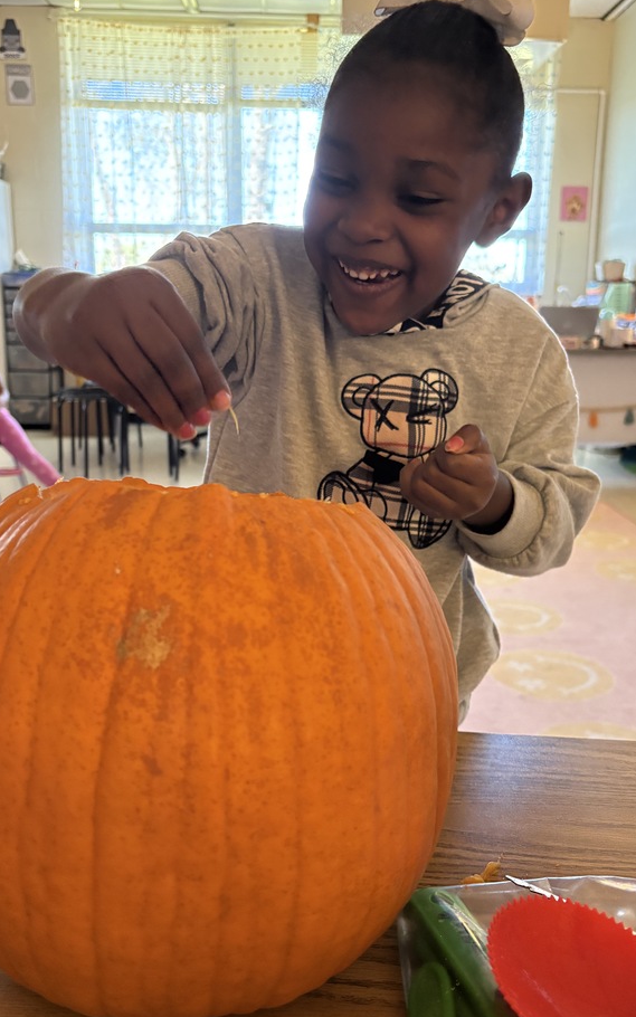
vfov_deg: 61.2
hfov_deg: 40.6
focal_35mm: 31
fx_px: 859
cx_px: 340
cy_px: 484
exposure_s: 1/60
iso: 400
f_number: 1.6
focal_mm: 5.96
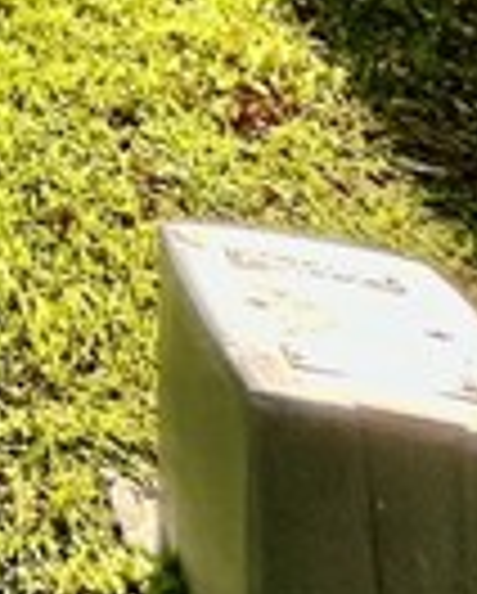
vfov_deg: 14.3
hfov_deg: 8.4
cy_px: -680
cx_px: -1377
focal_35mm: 106
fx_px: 1866
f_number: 2.2
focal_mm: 2.22
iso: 40
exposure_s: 1/1618
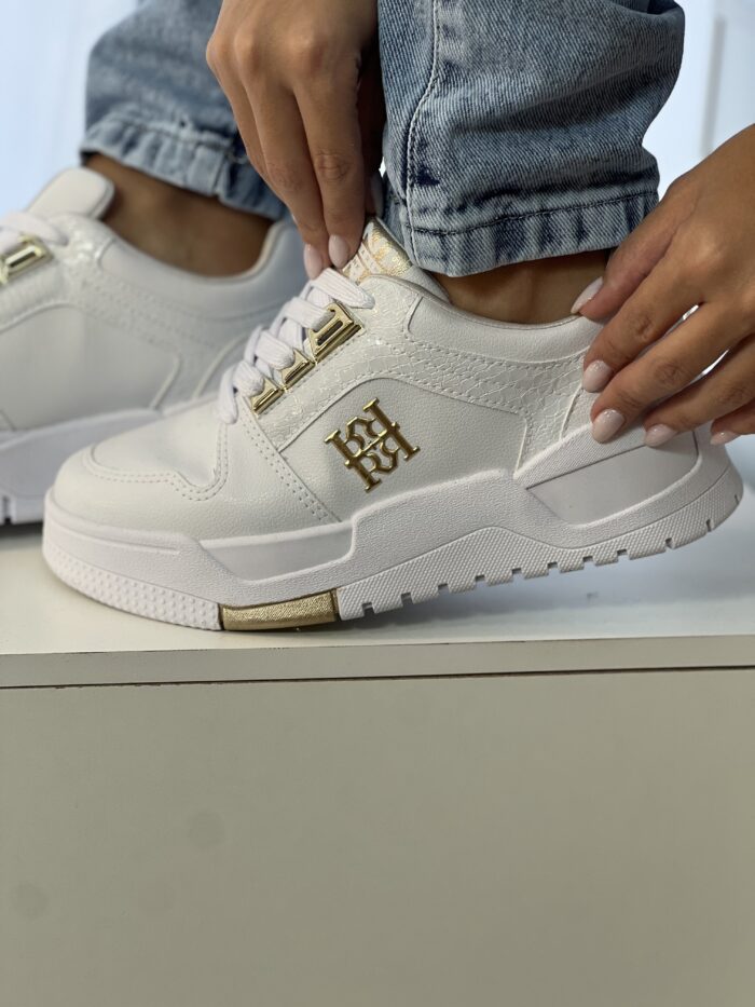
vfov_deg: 25.3
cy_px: 504
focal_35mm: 77
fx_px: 2239
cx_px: 378
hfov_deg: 19.1
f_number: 2.8
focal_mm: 9
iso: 64
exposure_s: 1/120
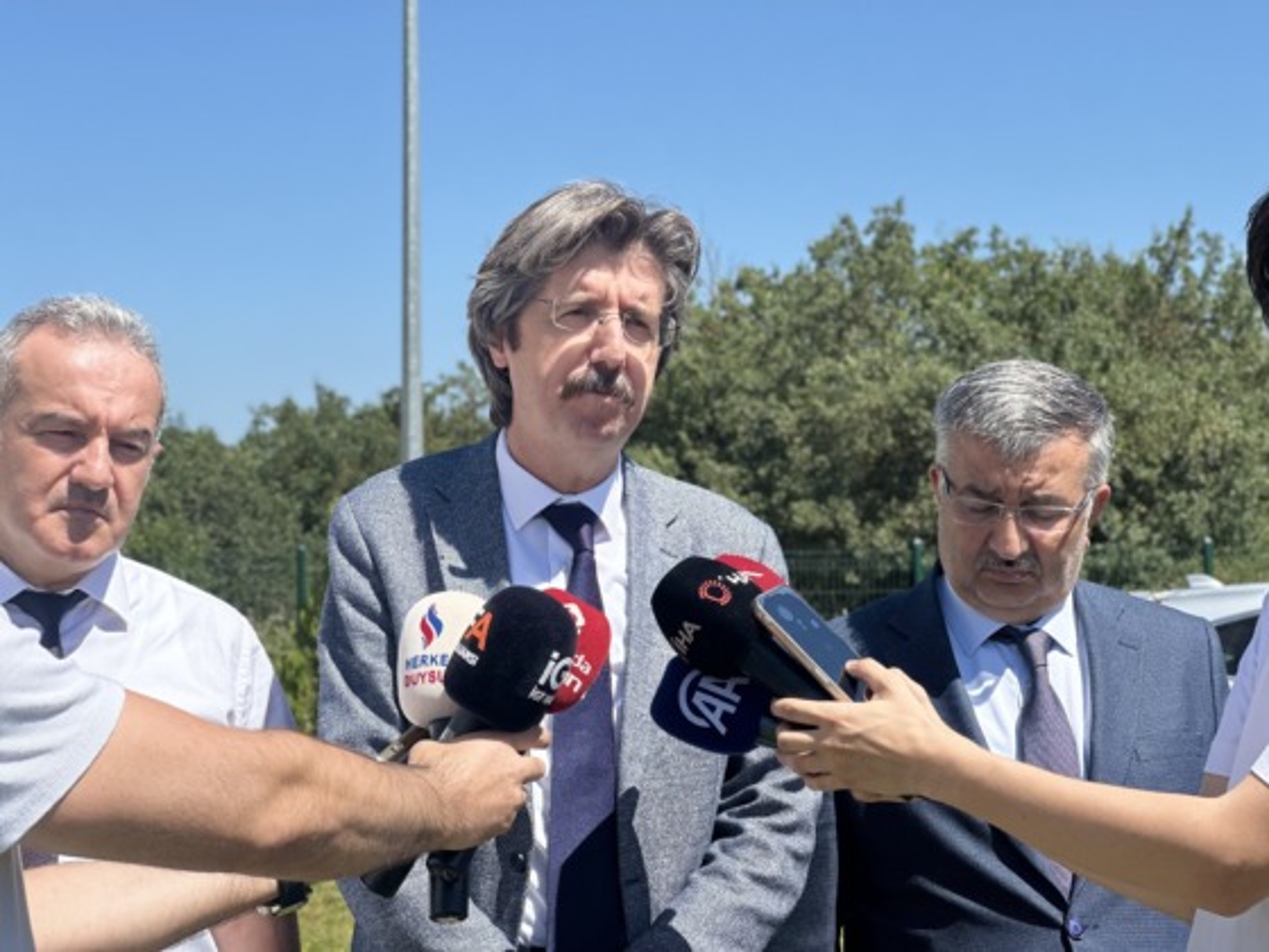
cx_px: 634
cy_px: 476
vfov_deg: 19.1
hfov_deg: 25.3
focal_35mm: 77
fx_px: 2823
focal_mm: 9
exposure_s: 1/595
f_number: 2.8
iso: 32
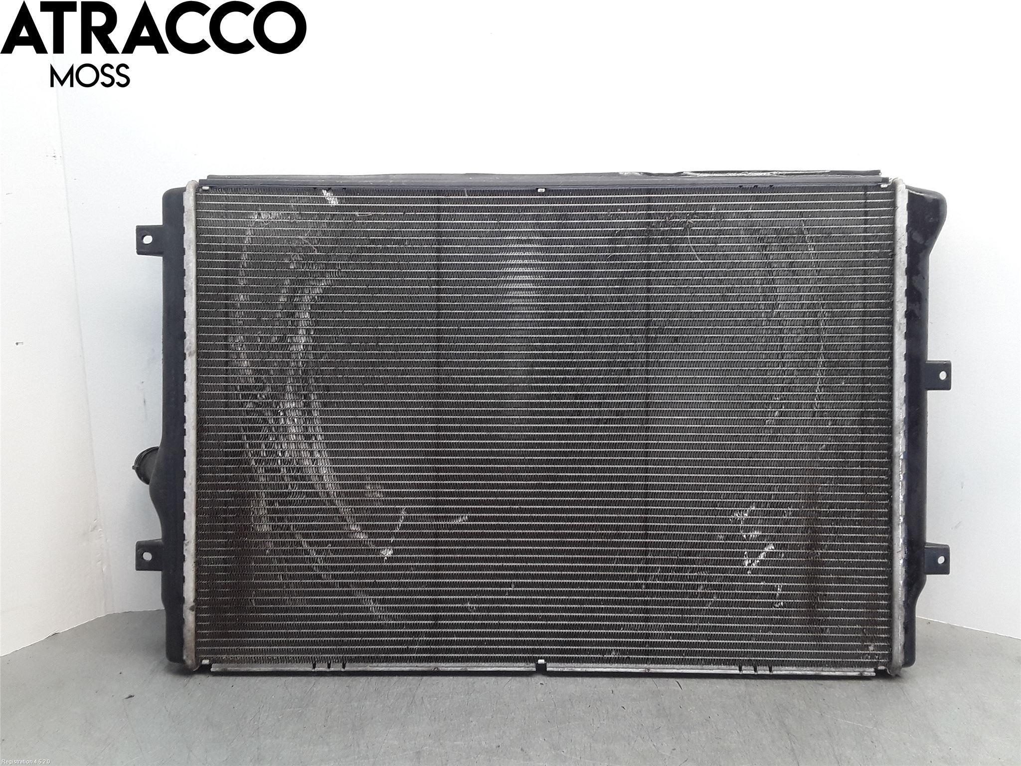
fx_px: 826
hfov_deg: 63.4
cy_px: 383
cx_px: 510
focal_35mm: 28
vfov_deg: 49.7
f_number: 1.9
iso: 50
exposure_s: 1/50
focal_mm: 2.91
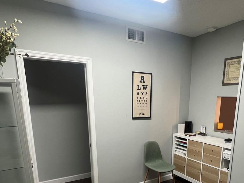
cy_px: 147
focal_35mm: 26
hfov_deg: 67.0
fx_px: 183
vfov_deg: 49.8
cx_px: 139
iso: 160
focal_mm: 1.57
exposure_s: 1/60
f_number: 1.8
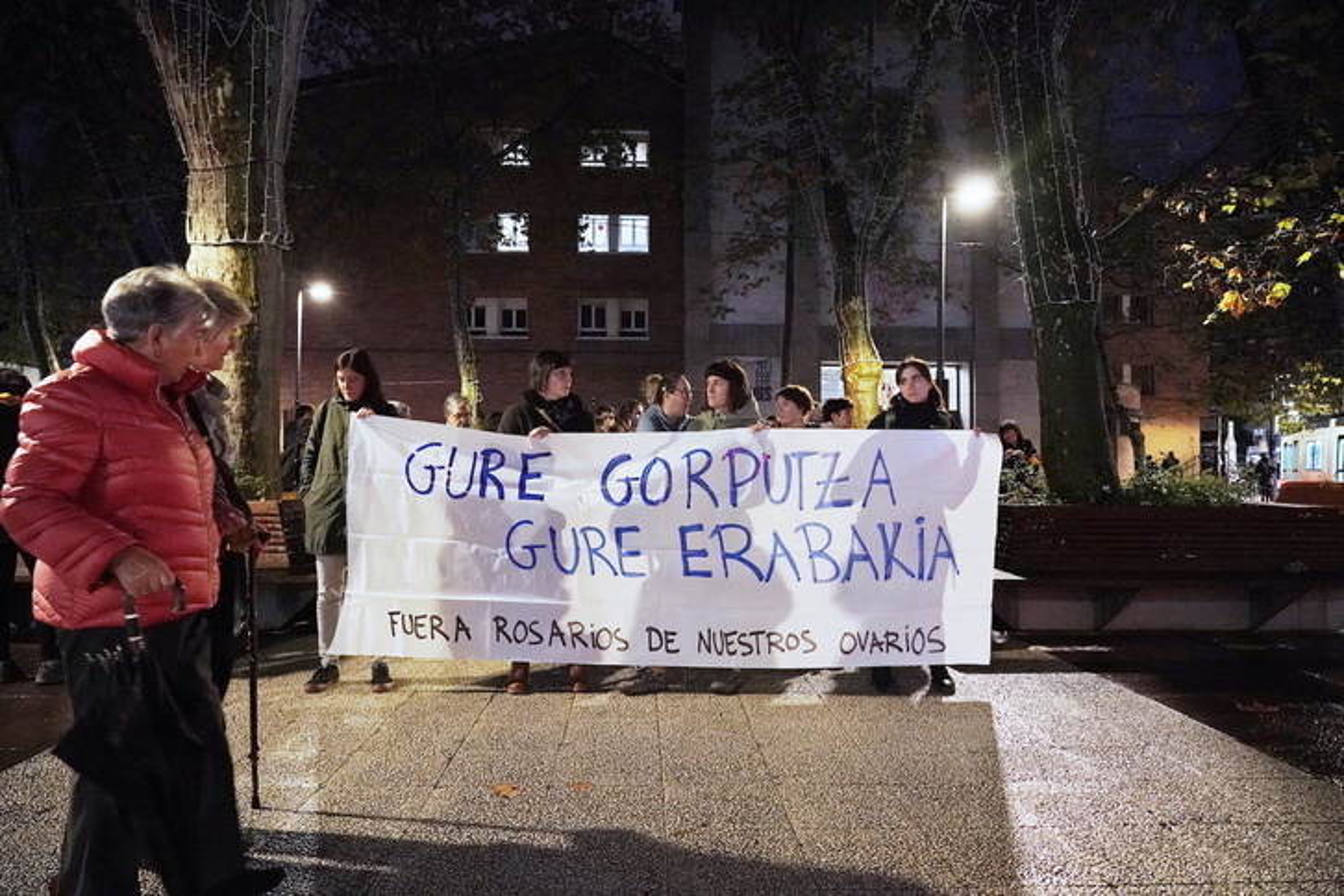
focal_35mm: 24
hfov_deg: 73.7
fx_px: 896
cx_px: 672
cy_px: 448
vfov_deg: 53.1
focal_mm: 24
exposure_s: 1/100
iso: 8000
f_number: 4
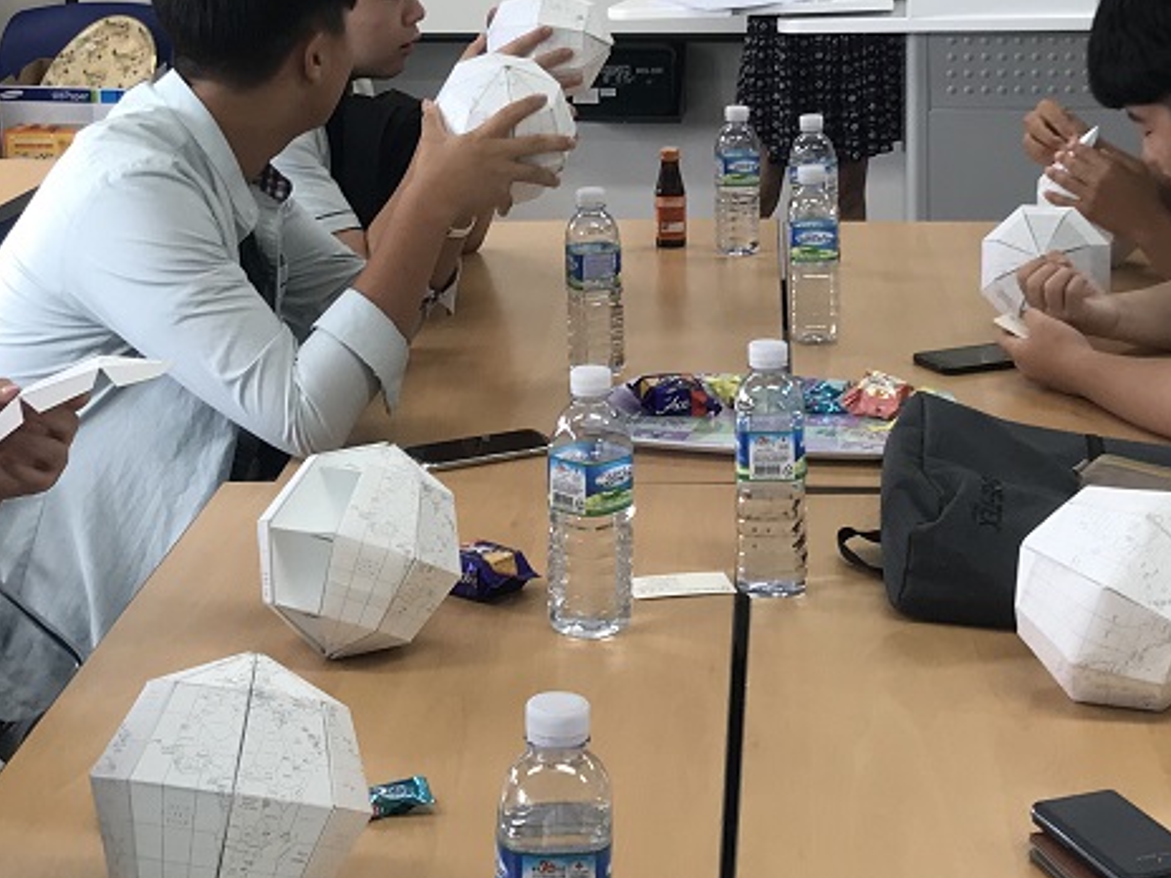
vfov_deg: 19.8
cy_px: 83
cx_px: 664
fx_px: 2469
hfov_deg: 26.7
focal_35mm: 73
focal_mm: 3.99
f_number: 1.8
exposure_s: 1/60
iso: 32
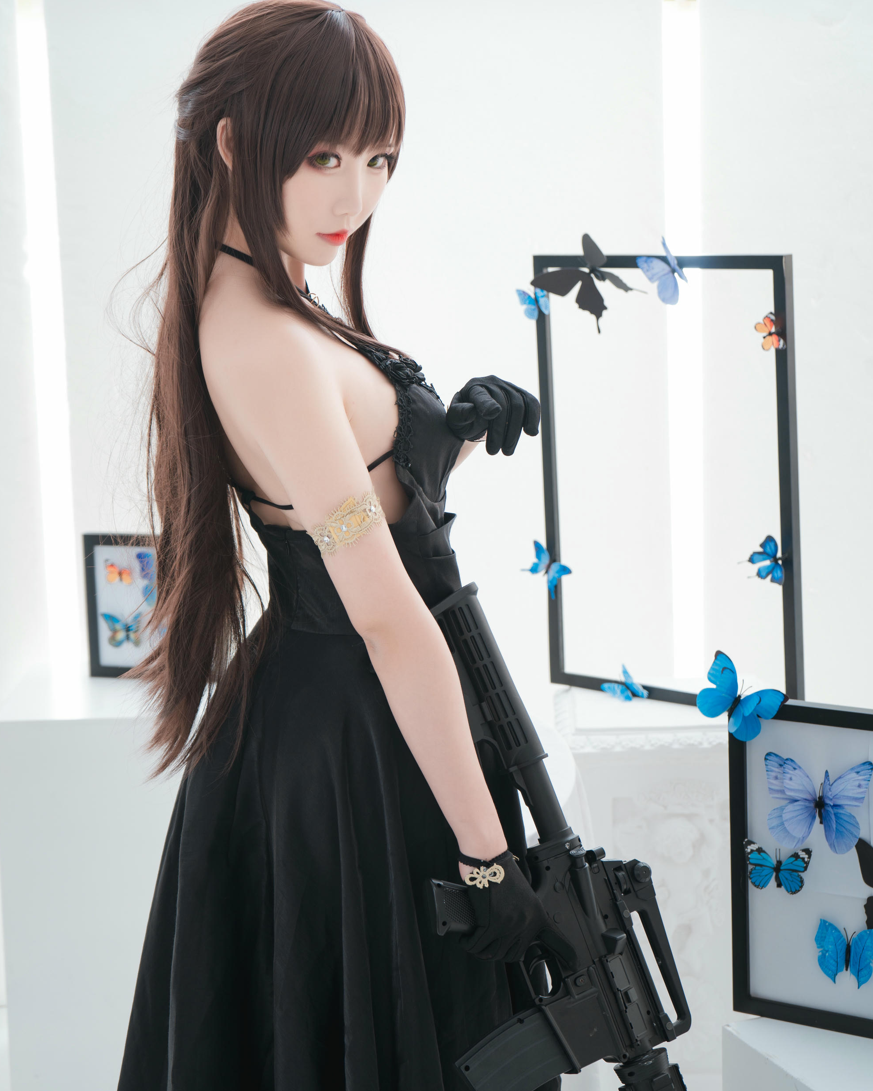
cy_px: 504
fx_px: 2164
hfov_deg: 22.8
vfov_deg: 28.3
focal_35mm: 67
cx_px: 434
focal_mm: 59
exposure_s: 1/100
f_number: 5.6
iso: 125
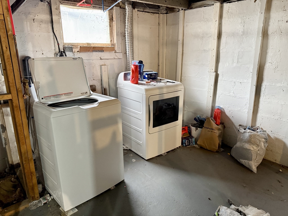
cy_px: 108
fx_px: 200
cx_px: 144
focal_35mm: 24
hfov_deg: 71.6
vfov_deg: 56.8
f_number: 1.78
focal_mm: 6.76
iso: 800
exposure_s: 1/40
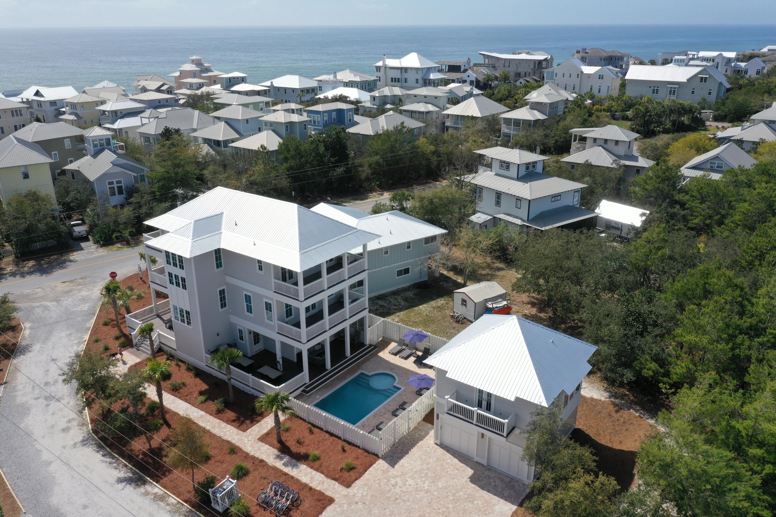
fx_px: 604
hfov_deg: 65.5
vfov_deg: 46.4
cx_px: 388
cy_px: 258
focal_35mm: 28
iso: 100
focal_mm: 10.26
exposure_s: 1/500
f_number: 6.3
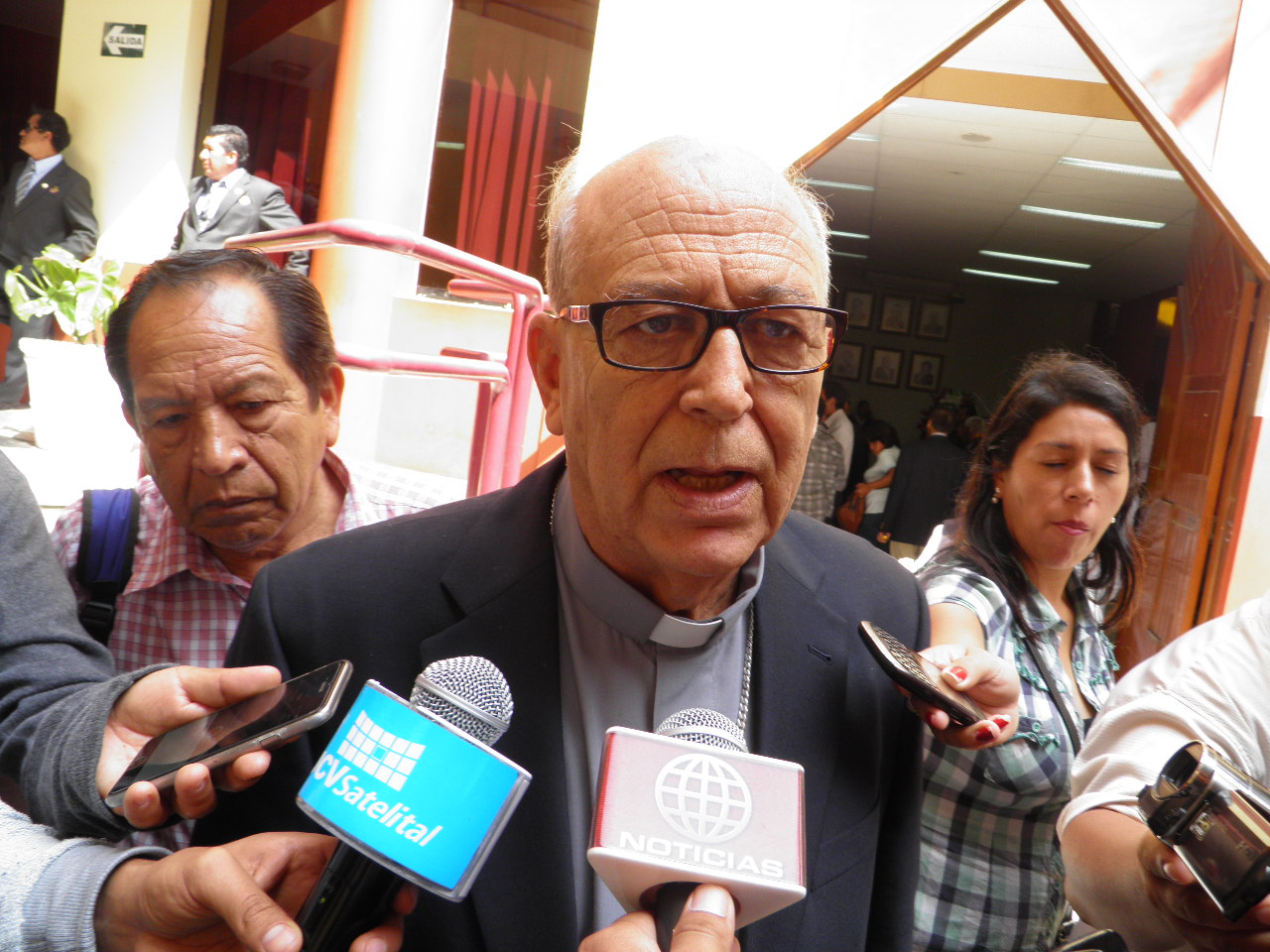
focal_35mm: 28
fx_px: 1027
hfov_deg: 63.4
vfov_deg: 49.7
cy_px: 476
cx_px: 635
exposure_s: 1/50
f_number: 3.6
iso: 50
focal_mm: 4.9
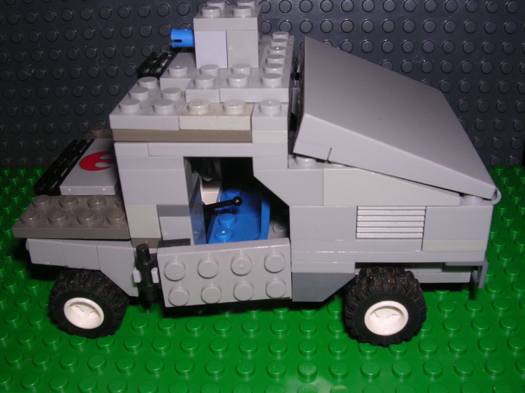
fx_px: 576
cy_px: 196
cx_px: 262
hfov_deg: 49.0
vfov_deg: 37.7
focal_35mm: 38
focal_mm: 5.8
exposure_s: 1/60.1
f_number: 5.6
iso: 100
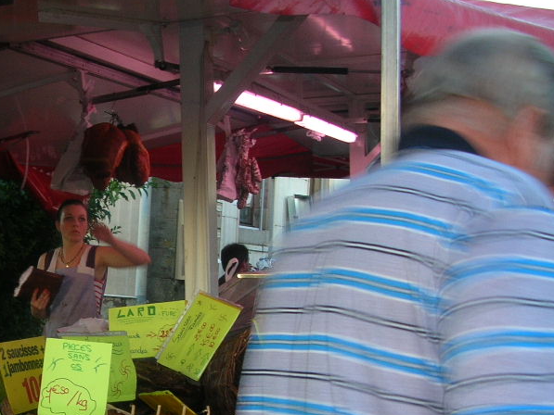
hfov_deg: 31.2
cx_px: 96
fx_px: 960
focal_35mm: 60
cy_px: 293
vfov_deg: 24.2
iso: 50
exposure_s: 1/30
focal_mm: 5.8
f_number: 2.8
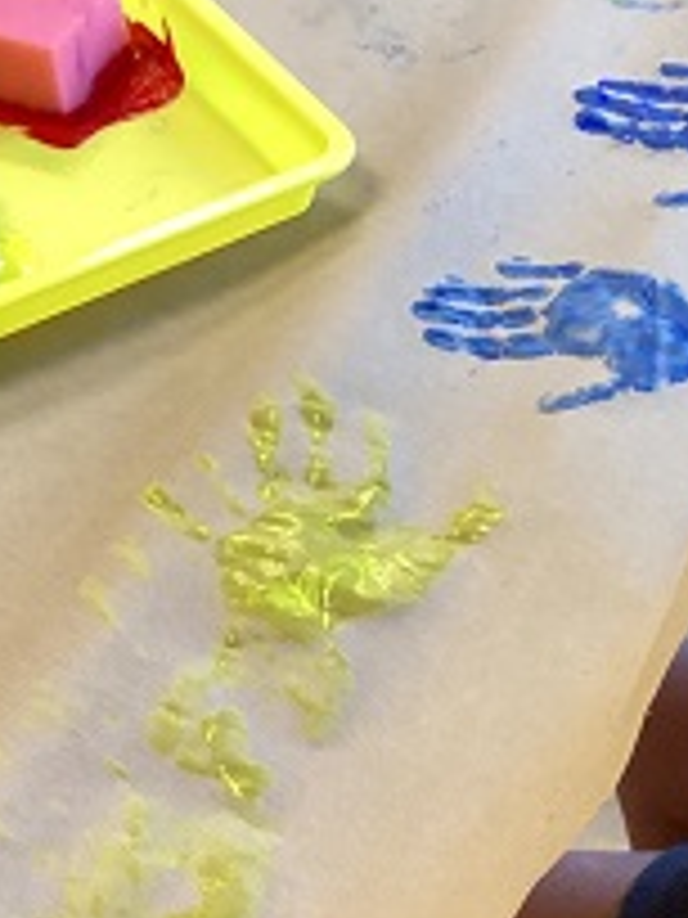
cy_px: 544
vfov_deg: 25.6
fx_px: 2014
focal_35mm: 76
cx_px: 803
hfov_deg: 18.5
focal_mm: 3.3
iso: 250
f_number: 2.4
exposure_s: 1/60
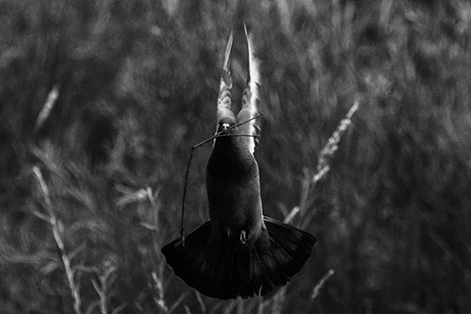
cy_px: 157
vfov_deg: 1.6
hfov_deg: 2.4
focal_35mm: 850
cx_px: 236
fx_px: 11117
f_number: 12
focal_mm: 850
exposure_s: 1/1000
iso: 16000
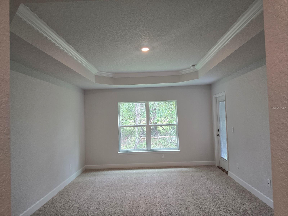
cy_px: 108
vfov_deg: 58.9
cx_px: 144
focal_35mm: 23
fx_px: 191
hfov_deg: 73.9
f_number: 1.7
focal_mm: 6.3
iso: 200
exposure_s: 1/120
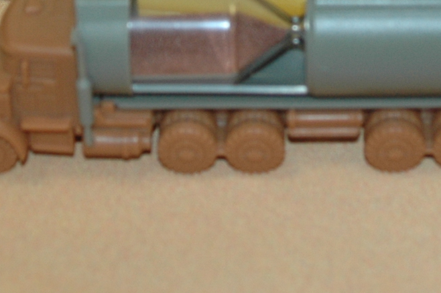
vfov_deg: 9.3
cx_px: 228
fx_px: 1750
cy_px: -133
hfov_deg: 14.4
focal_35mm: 143
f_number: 4
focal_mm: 28
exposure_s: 1/60
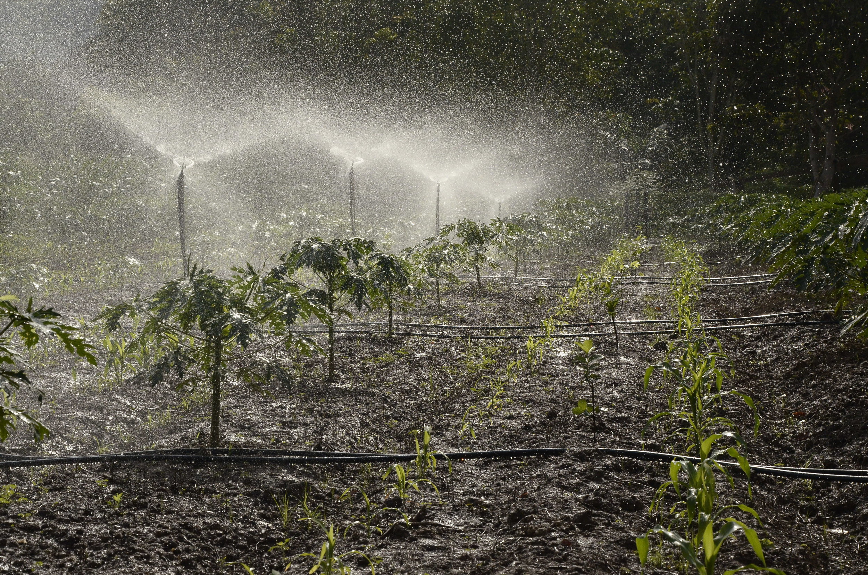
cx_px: 434
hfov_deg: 22.0
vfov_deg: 14.6
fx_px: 2238
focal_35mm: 93
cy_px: 288
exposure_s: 1/5000
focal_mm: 62
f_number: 10
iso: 1600
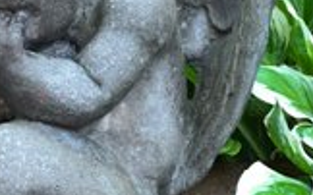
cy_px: 86
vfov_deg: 7.6
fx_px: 1475
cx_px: 1
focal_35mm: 173
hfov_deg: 12.0
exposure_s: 1/60
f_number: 2.8
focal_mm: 9
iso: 200
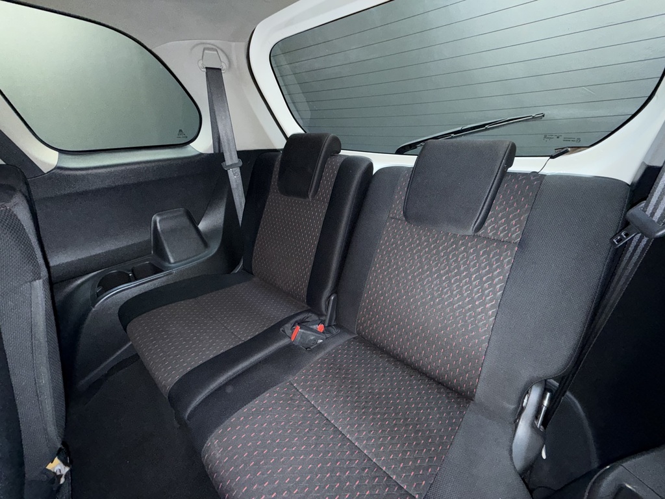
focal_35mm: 14
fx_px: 269
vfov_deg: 85.7
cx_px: 332
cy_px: 250
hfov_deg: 102.1
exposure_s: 1/16
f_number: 2.2
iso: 320
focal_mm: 2.22
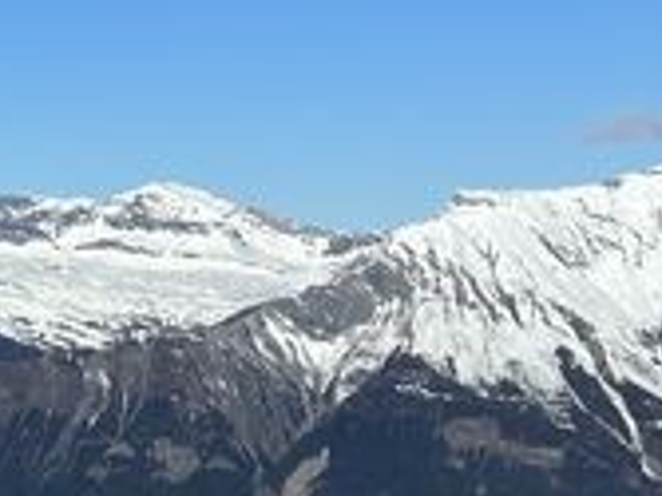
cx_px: -638
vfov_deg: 9.5
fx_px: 2981
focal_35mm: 156
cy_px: 183
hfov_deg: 11.5
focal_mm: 5.7
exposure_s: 1/6993
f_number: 1.5
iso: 50
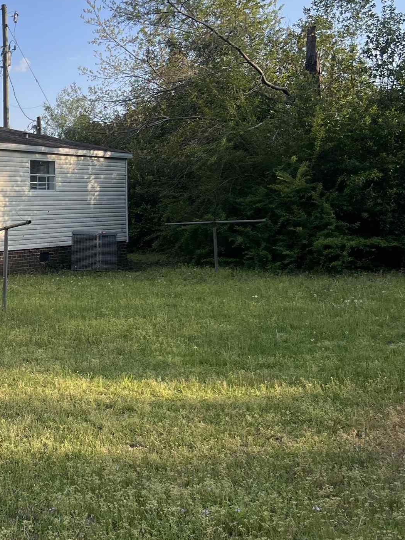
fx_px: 889
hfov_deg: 23.8
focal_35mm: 57
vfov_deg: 33.7
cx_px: -58
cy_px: 211
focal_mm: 5.7
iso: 50
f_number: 1.5
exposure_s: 1/2123
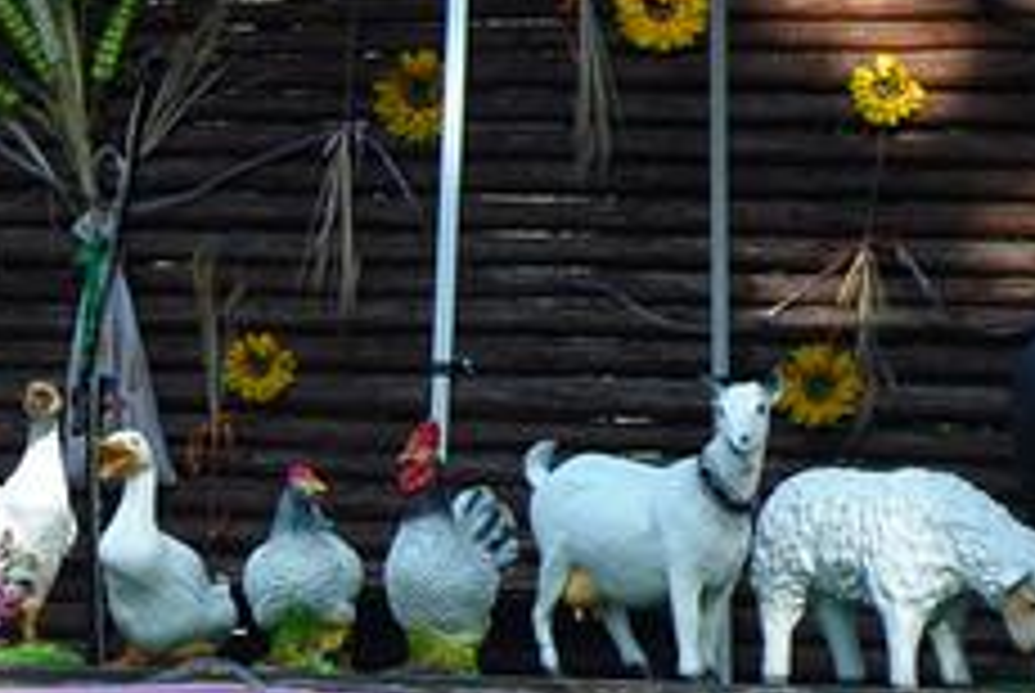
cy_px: 254
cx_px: -558
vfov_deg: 3.6
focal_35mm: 387
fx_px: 11140
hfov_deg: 5.3
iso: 640
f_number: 7.1
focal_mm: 70
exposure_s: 1/800
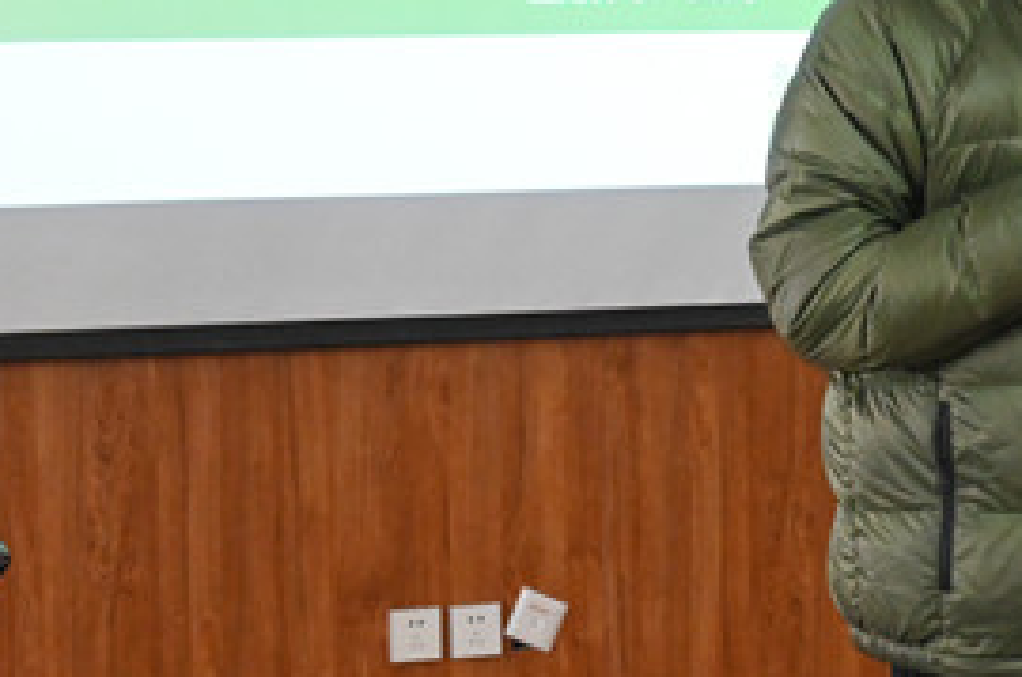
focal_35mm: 178
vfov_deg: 7.7
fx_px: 5044
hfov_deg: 11.5
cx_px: 1011
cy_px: 76
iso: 3600
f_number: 6.3
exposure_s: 1/60
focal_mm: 50
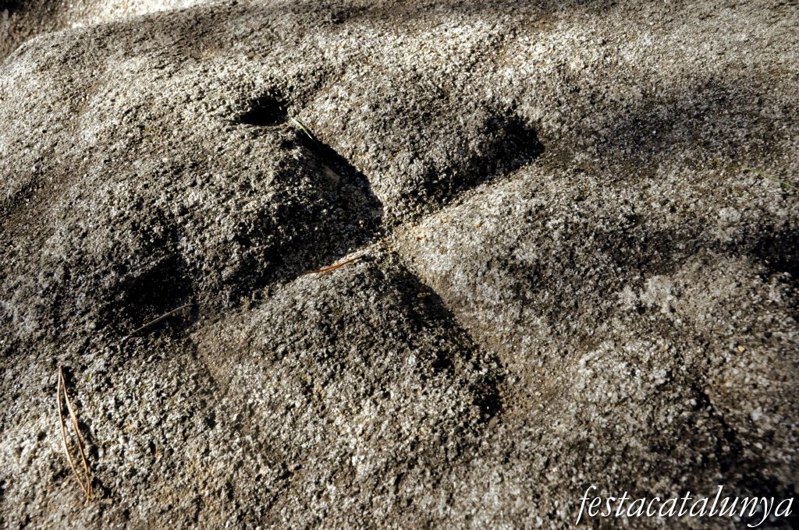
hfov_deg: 57.3
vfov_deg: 39.9
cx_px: 400
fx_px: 731
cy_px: 265
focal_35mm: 33
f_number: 13
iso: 3200
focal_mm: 22
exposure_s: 1/640
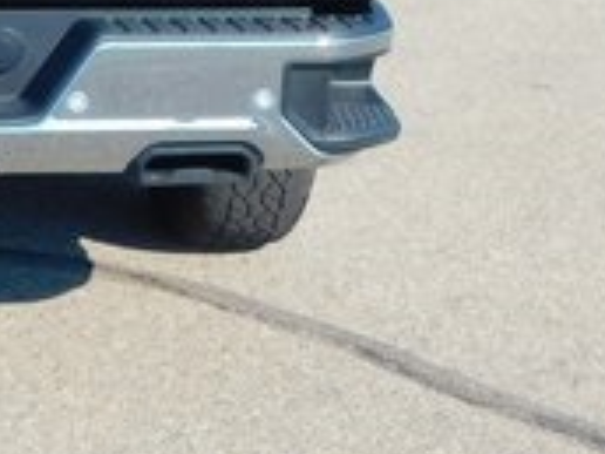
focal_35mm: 104
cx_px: -74
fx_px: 1818
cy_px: -113
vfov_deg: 13.8
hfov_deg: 18.2
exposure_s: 1/1000
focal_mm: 4.9
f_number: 3.2
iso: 125
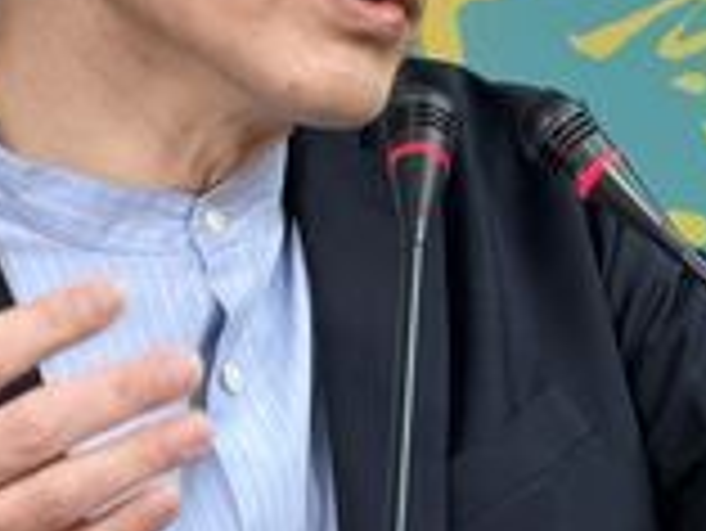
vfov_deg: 3.9
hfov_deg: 5.2
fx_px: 7777
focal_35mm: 381
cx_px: 594
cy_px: 220
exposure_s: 1/120
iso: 320
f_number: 2.8
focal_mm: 16.89
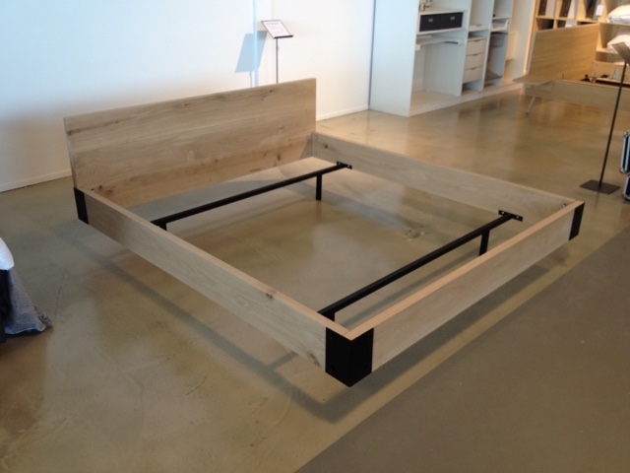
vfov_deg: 40.7
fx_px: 637
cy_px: 236
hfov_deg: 52.6
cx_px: 315
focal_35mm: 35
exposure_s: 1/30
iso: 50
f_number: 2.4
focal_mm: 4.28
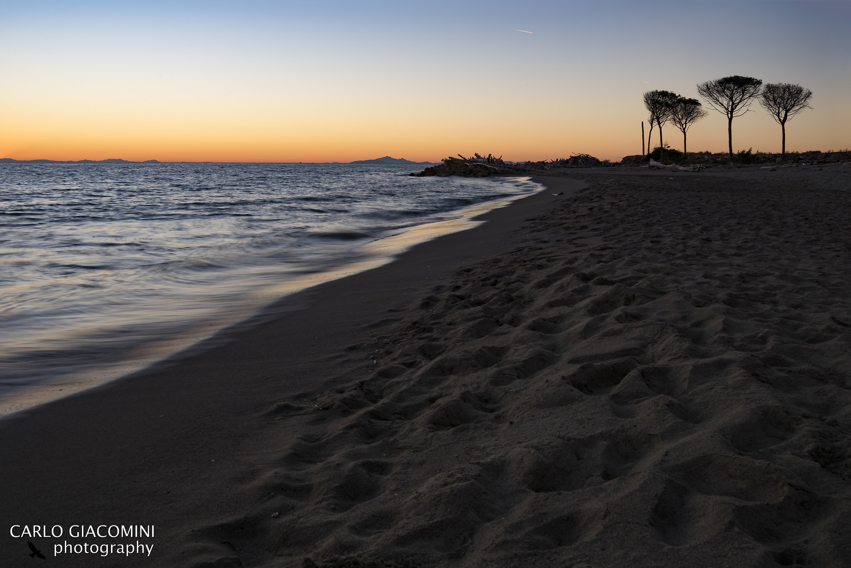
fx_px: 709
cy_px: 284
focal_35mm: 30
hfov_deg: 61.9
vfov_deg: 43.6
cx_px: 426
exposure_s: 1/2.5
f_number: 22
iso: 64
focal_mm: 30
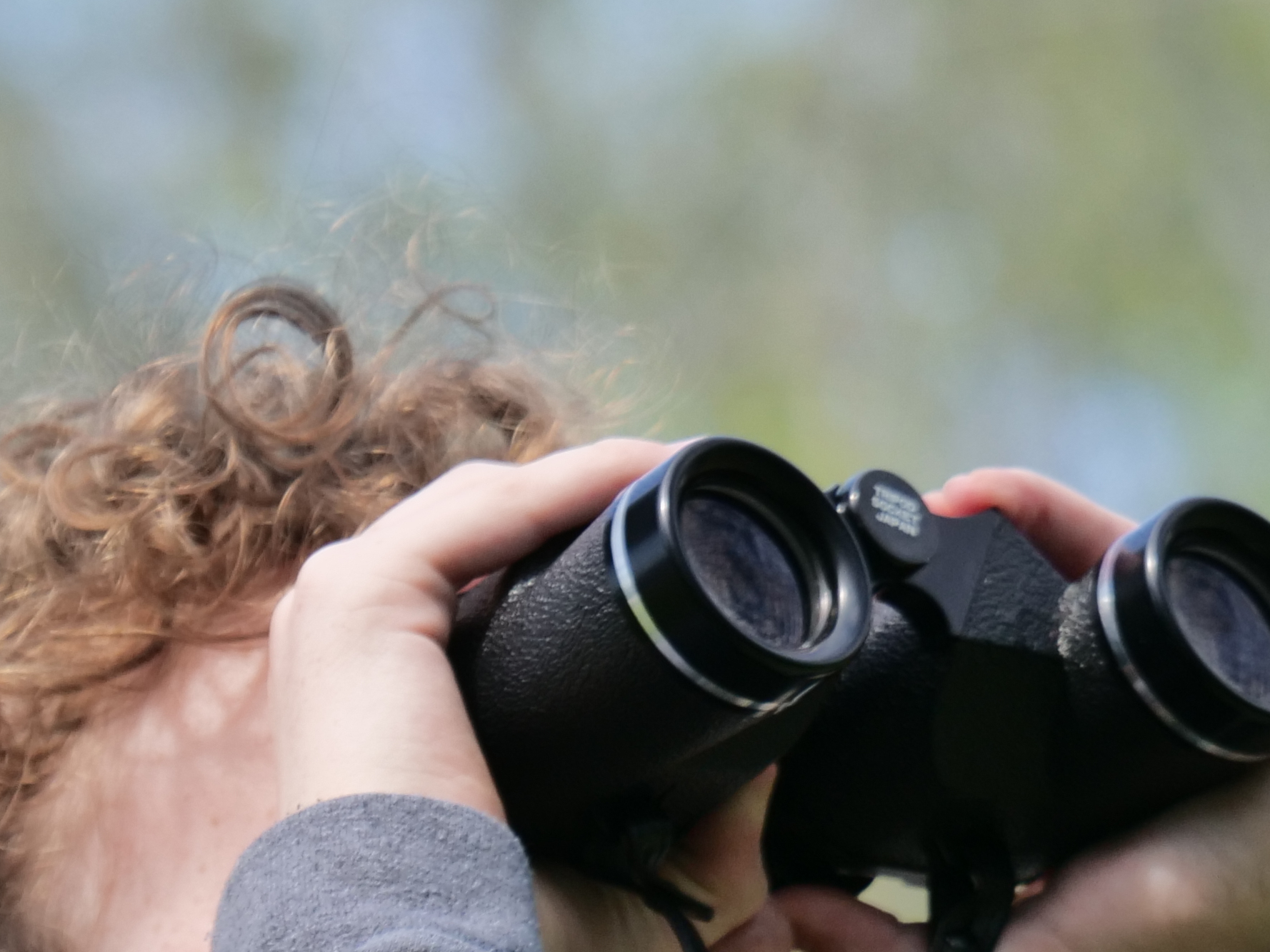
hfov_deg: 3.8
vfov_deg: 2.9
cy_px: 1151
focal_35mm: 519
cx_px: 778
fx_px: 19039
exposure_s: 1/800
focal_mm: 89
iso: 800
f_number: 4
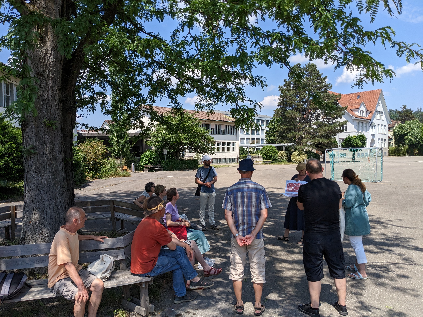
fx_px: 330
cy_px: 158
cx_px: 212
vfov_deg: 51.4
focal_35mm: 27
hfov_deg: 65.3
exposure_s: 1/2924
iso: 59
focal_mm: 4.38
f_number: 1.73
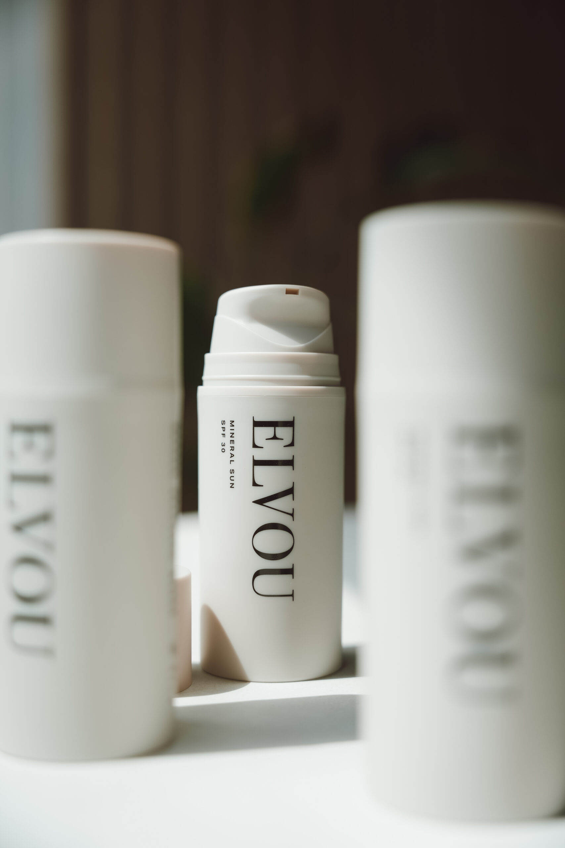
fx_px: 1146
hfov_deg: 27.7
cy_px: 424
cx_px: 282
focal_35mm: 49
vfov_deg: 40.6
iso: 200
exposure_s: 1/40
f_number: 2.8
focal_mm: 48.7
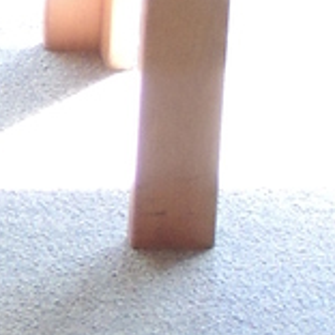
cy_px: -603
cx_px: -580
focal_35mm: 363
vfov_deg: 4.7
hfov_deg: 4.7
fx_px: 3974
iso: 400
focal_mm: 8.9
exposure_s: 1/40
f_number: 3.6
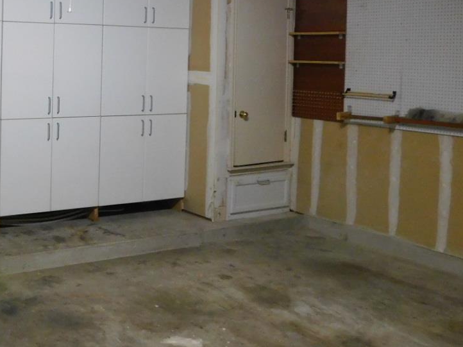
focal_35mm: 51
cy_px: 80
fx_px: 682
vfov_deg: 28.1
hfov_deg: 35.7
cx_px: 64
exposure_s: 1/30
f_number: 3
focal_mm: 4
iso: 400
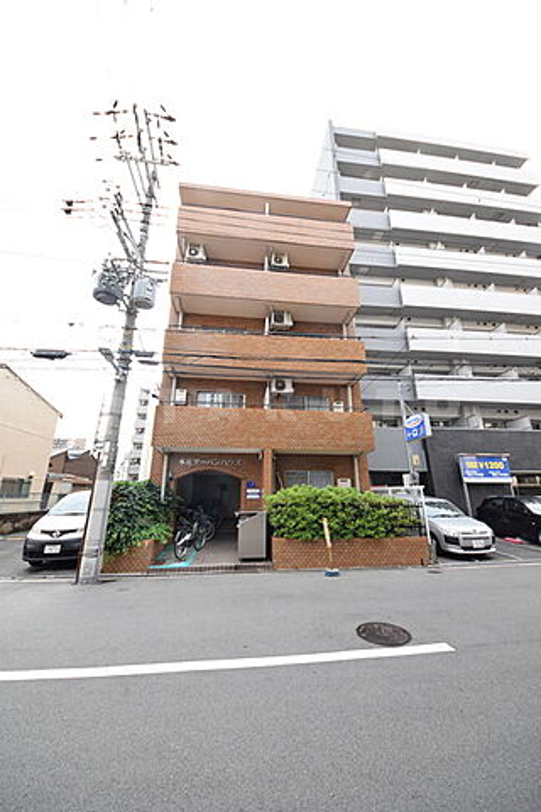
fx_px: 270
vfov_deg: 112.6
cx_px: 270
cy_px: 406
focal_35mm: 12
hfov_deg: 90.0
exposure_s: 1/250
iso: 1600
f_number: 8
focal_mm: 8
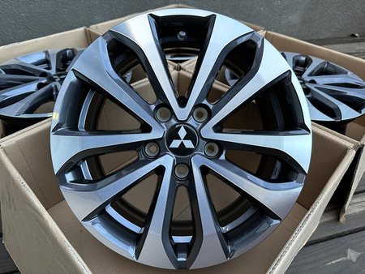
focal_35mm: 24
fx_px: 253
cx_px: 182
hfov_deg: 71.6
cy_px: 137
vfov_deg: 56.9
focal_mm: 6.86
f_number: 1.78
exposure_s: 1/84
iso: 250
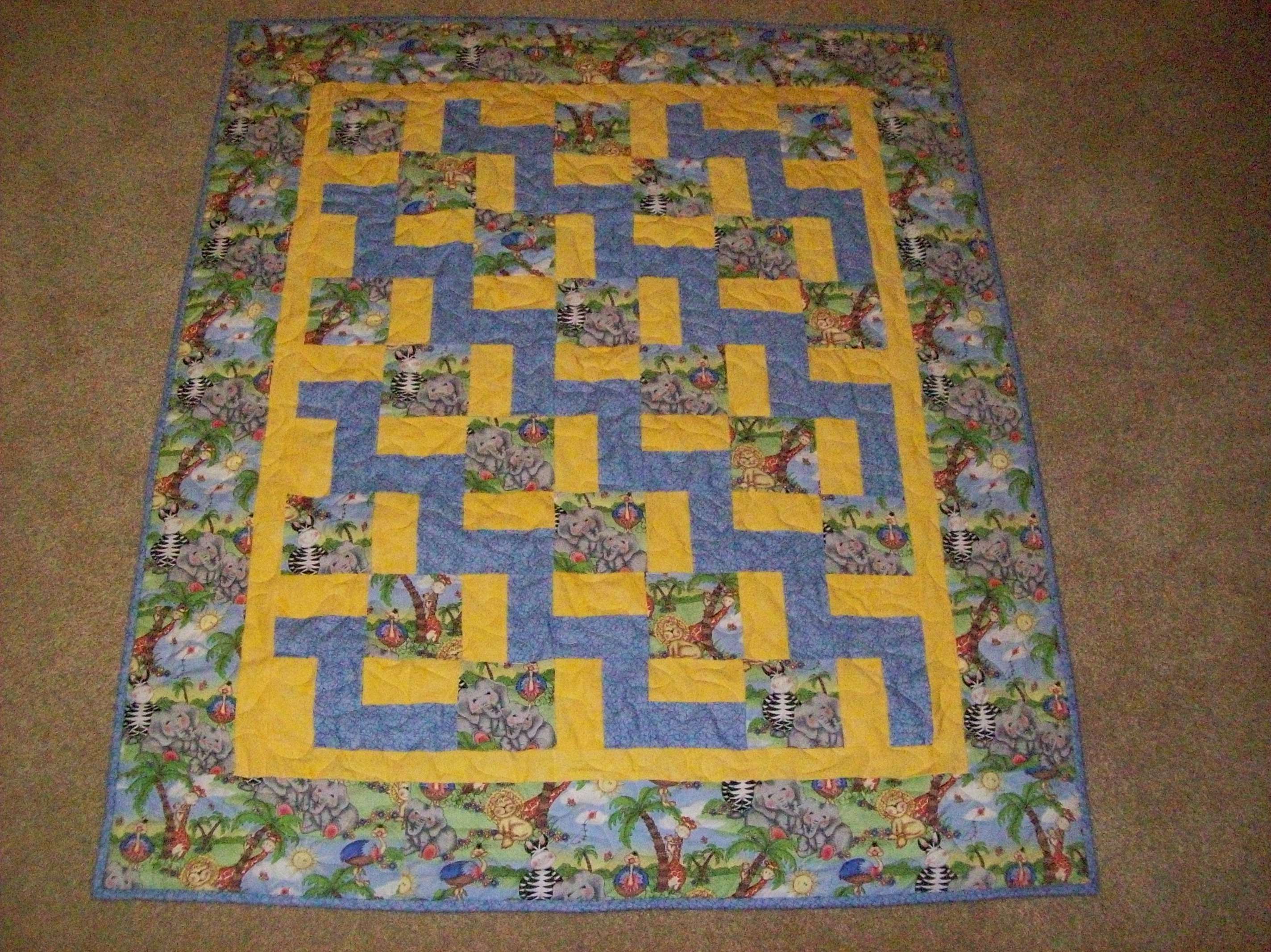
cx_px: 636
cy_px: 476
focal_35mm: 36
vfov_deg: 39.6
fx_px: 1321
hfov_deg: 51.4
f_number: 2.7
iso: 800
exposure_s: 1/128
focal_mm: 6
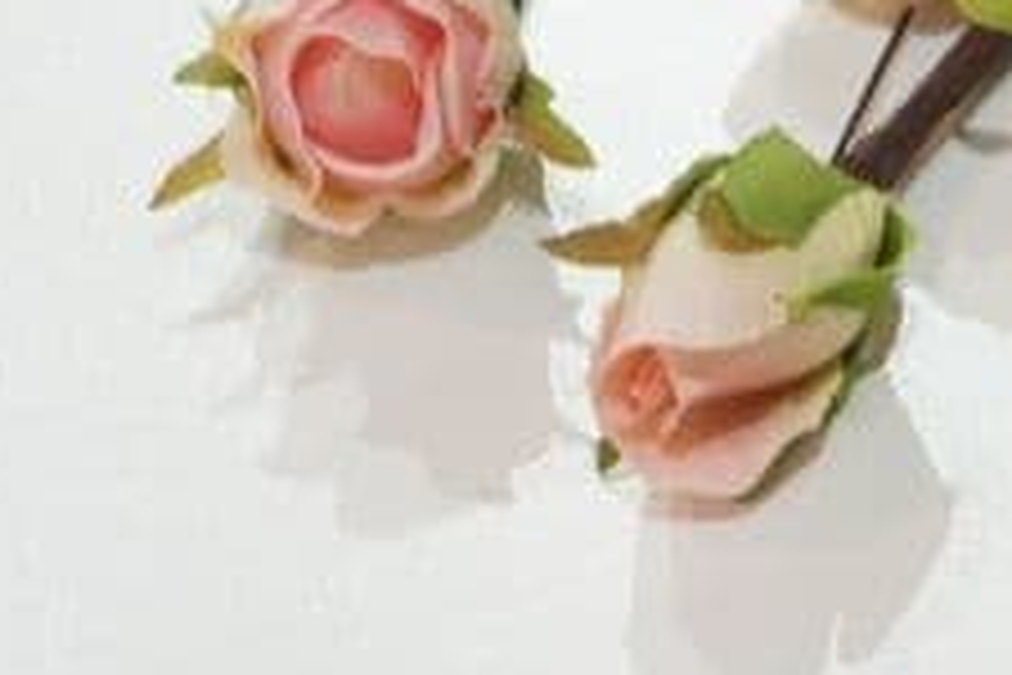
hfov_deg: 5.5
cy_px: -50
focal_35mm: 366
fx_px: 10294
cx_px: 2078
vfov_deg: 3.7
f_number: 9
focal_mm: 55
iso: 200
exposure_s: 1/6
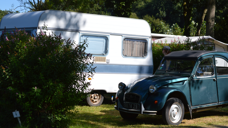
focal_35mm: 87
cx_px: 114
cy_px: 69
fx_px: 523
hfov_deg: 24.6
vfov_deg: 14.0
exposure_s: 1/250
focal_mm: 55
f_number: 8
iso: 100
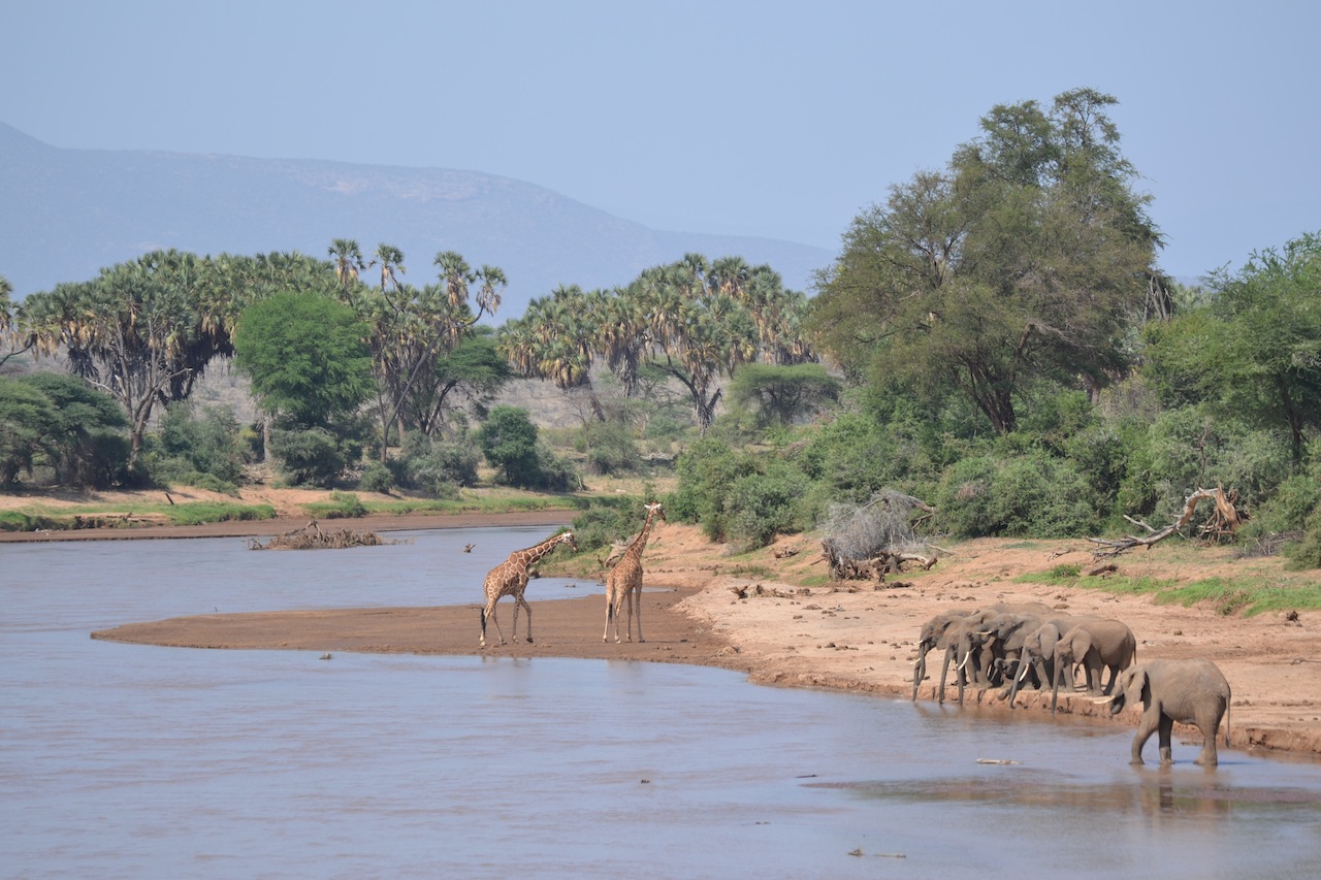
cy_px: 440
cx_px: 660
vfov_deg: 5.2
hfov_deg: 7.8
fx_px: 9630
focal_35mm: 262
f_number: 5
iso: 100
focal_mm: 175
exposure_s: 1/400
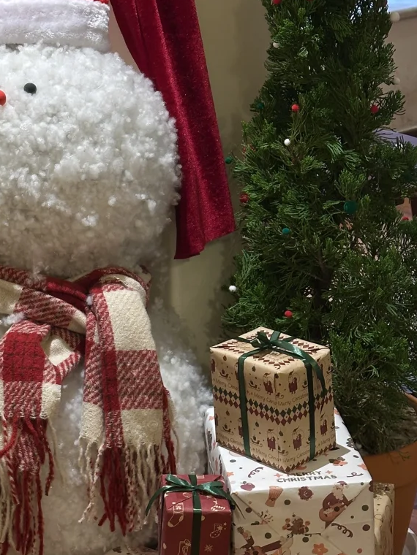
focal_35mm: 91
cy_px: 208
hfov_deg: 16.1
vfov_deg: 21.5
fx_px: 1462
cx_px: 63
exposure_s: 1/33
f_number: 1.78
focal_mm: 6.86
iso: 200
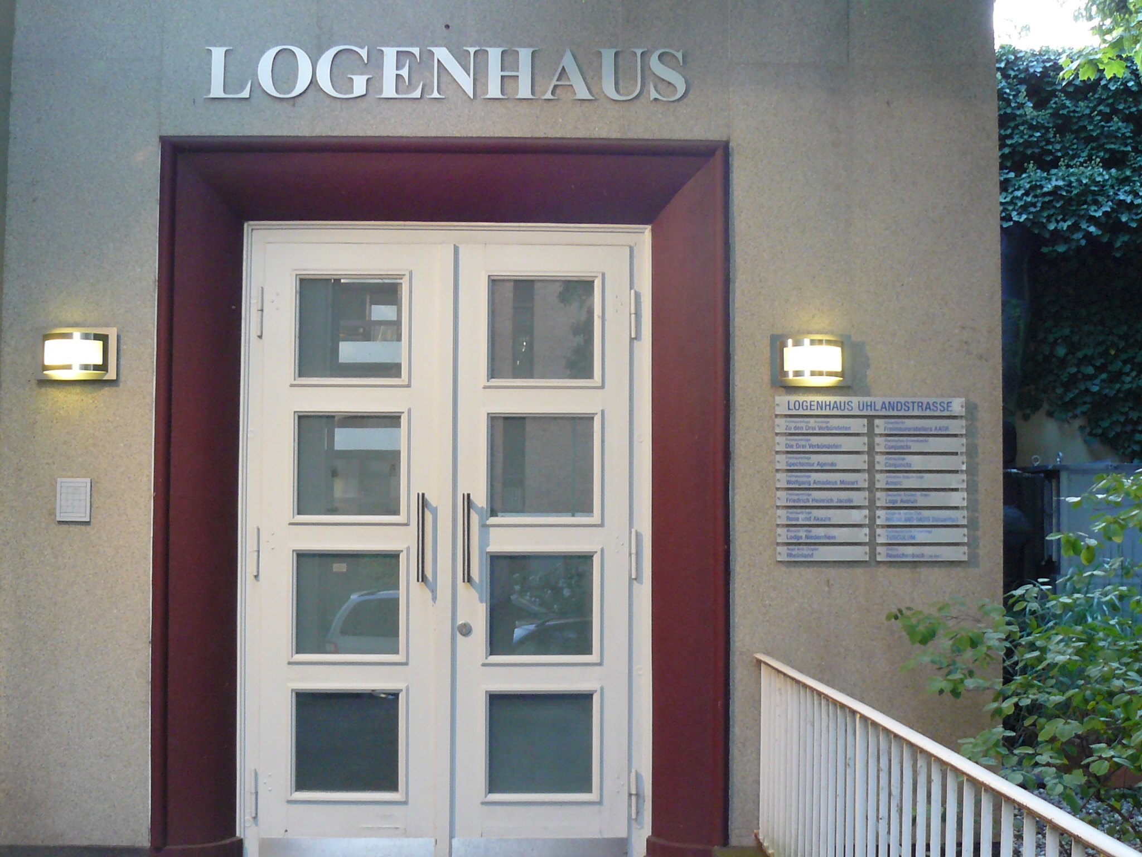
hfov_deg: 39.7
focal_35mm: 48
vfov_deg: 30.3
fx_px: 1584
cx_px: 571
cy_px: 428
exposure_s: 1/15
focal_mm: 6
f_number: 3.2
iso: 200
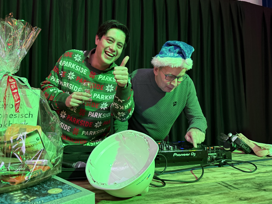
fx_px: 220
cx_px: 124
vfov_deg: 49.5
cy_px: 85
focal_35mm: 28
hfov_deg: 63.3
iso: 640
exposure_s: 1/33
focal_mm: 6.76
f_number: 1.78
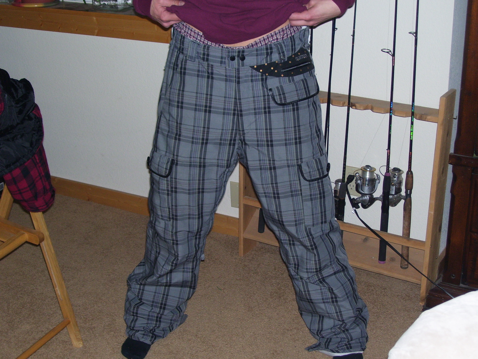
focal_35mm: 57
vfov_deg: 25.7
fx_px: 787
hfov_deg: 33.8
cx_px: 239
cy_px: 180
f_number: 3.4
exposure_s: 1/60
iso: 125
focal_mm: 9.4
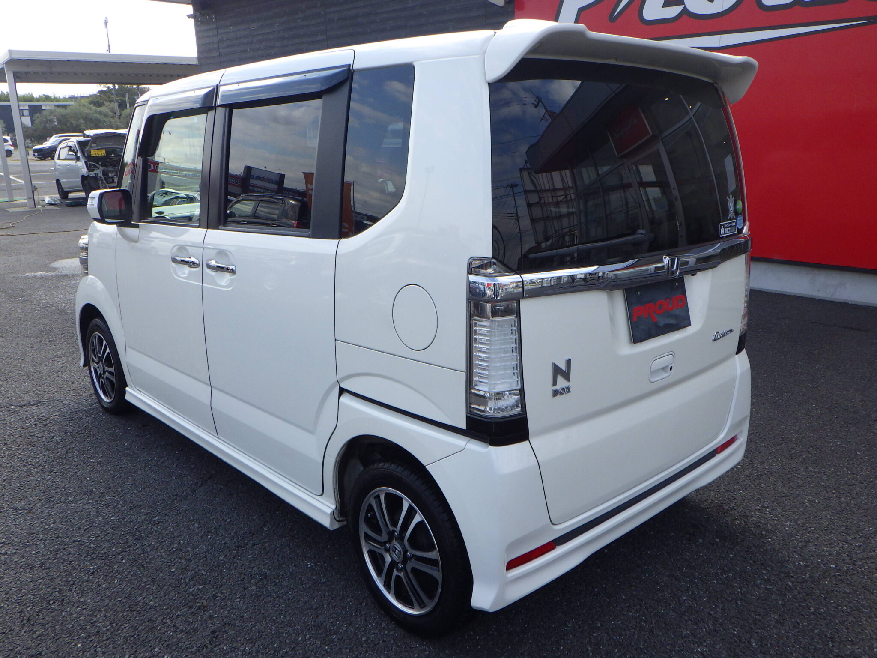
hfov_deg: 63.4
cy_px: 329
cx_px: 438
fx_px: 709
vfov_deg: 49.7
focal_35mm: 28
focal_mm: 5
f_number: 4.2
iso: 125
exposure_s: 1/400
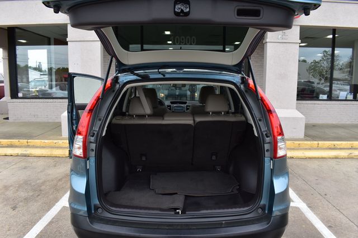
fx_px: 268
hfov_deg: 67.4
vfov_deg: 47.9
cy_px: 119
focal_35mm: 27
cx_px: 179
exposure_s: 1/160
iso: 400
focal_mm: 18
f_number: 9
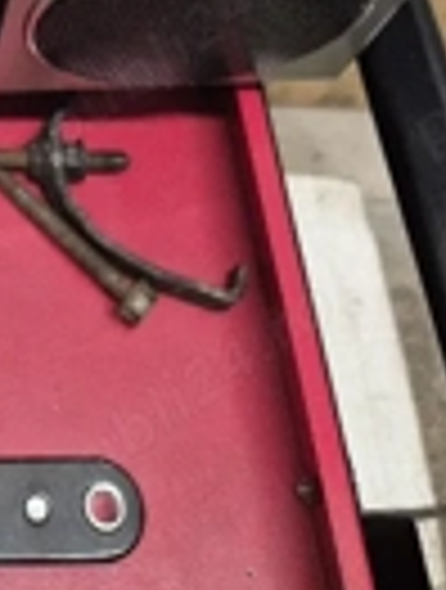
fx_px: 1197
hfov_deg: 19.4
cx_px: -140
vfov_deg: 23.0
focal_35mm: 70
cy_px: -270
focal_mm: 5.4
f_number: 1.8
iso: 200
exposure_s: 1/50
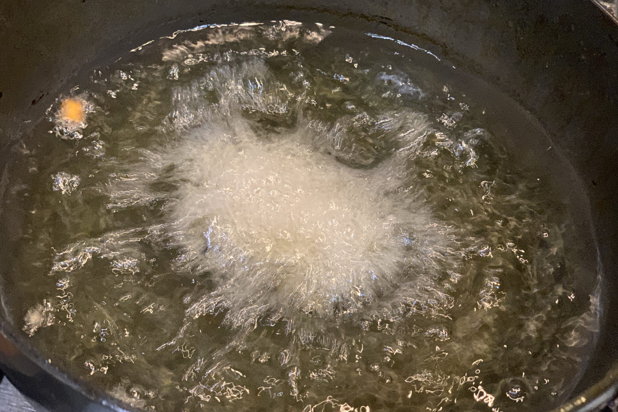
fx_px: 944
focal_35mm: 55
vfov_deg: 24.6
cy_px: 221
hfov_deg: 36.2
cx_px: 313
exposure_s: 1/33
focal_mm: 6
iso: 400
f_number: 2.4
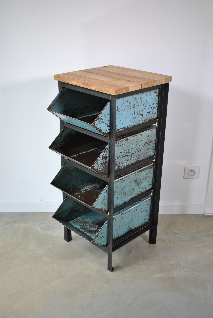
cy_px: 159
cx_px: 106
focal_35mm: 42
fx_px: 372
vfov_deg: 46.3
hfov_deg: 32.0
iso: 200
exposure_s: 1/60
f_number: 4.5
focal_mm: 28
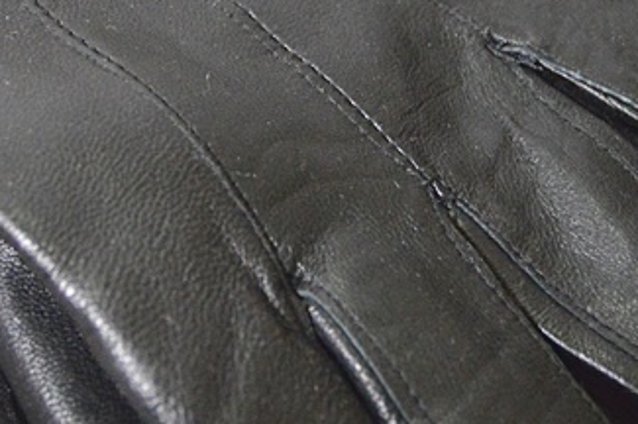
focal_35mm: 120
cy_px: -34
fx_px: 2124
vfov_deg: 11.2
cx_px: 271
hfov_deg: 17.1
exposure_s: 1/60
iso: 2800
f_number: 4
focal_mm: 26
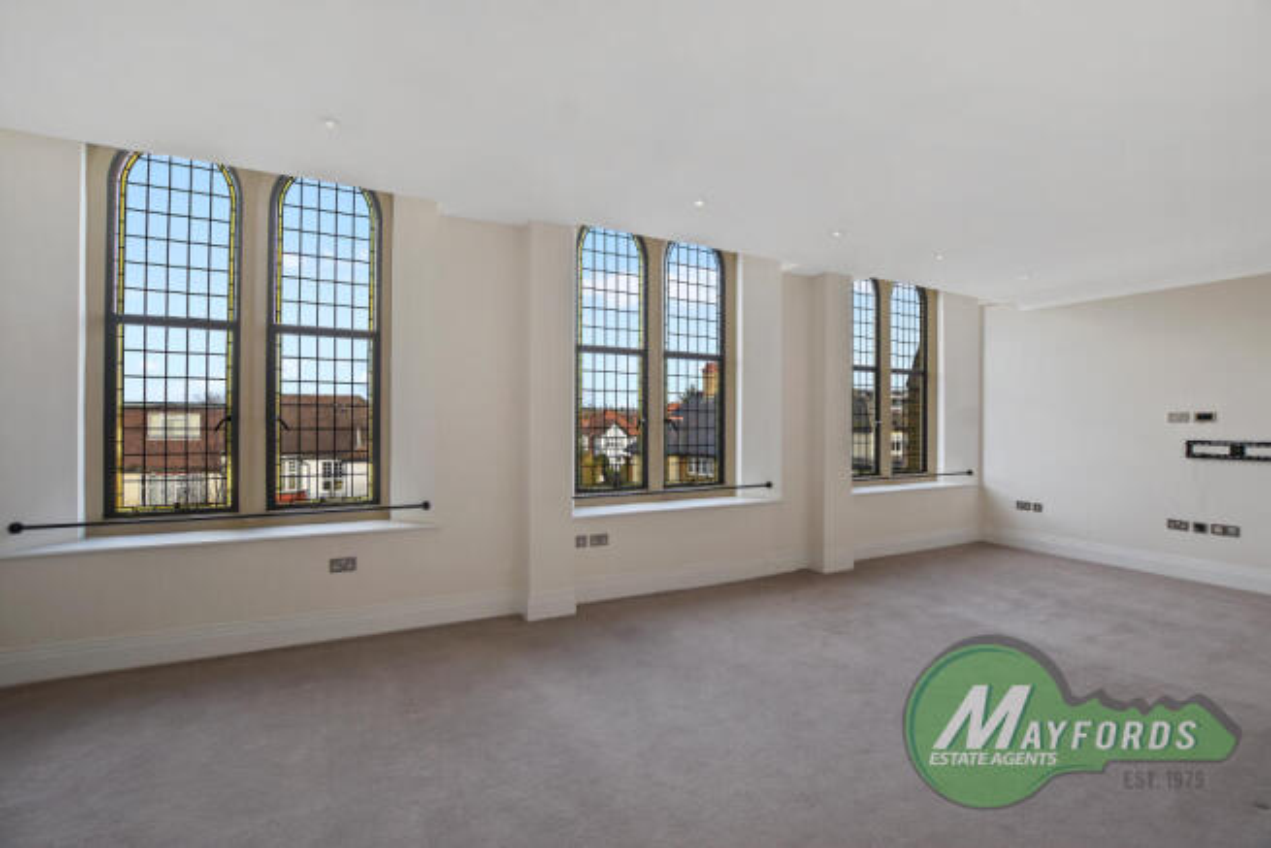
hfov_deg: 100.4
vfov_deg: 77.4
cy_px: 424
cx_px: 636
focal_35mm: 15
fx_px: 530
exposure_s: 1/25
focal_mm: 10
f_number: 5.6
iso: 160
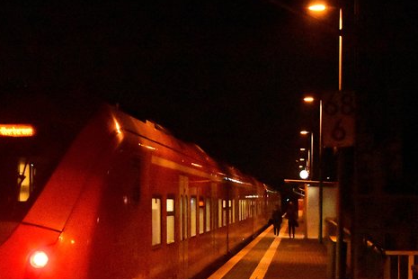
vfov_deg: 16.7
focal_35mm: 81
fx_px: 944
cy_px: 220
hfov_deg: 24.8
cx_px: 116
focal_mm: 21
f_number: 5.6
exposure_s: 1/100
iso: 16000
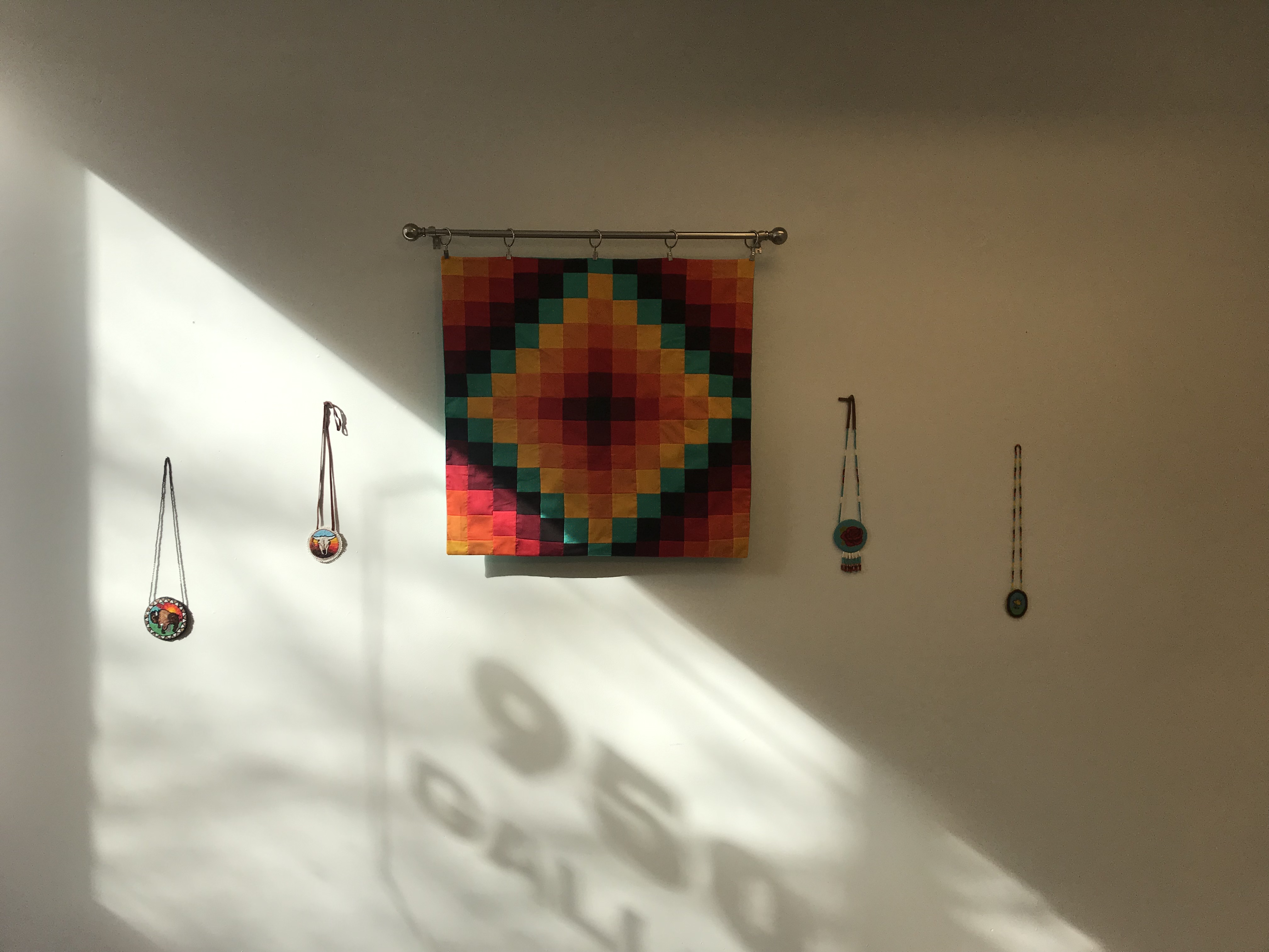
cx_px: 634
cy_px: 476
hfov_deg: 63.4
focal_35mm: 28
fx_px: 1026
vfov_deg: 49.7
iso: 20
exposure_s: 1/958
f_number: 1.8
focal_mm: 3.99
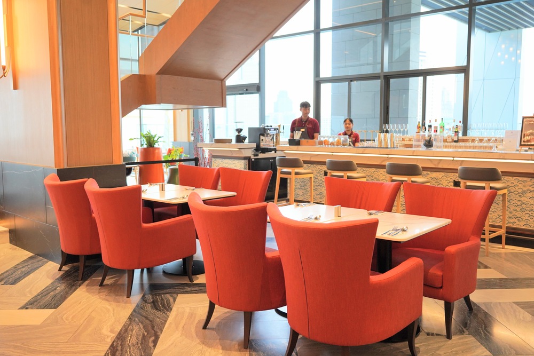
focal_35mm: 33
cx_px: 267
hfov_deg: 57.2
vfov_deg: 40.0
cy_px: 178
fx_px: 490
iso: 1250
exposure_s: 1/160
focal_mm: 33
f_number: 4
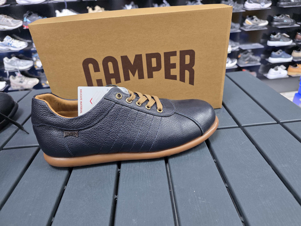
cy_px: 113
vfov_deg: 58.9
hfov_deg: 73.9
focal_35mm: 23
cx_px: 150
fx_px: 200
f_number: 1.7
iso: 320
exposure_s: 1/100
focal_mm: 6.3
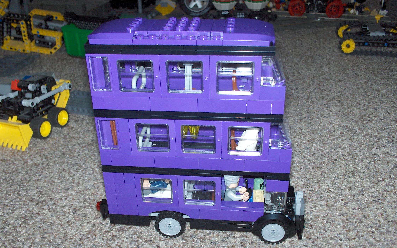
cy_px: 147
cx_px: 195
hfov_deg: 49.3
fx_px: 433
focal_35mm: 40
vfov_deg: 31.9
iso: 100
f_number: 2.8
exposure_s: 1/60
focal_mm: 6.11
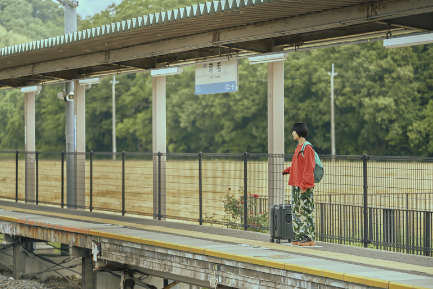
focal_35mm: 125
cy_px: 144
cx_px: 216
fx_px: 1504
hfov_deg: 16.4
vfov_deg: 11.0
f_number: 2.8
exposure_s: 1/800
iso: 100
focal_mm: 125
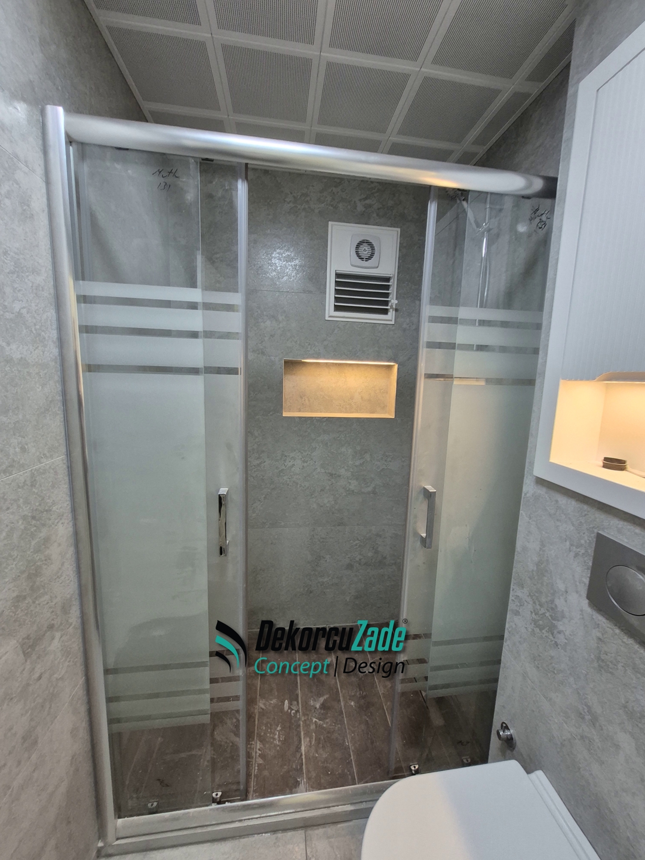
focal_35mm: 13
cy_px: 430
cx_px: 322
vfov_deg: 106.2
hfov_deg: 89.9
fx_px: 323
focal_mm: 1.74
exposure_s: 1/50
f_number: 2.2
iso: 200
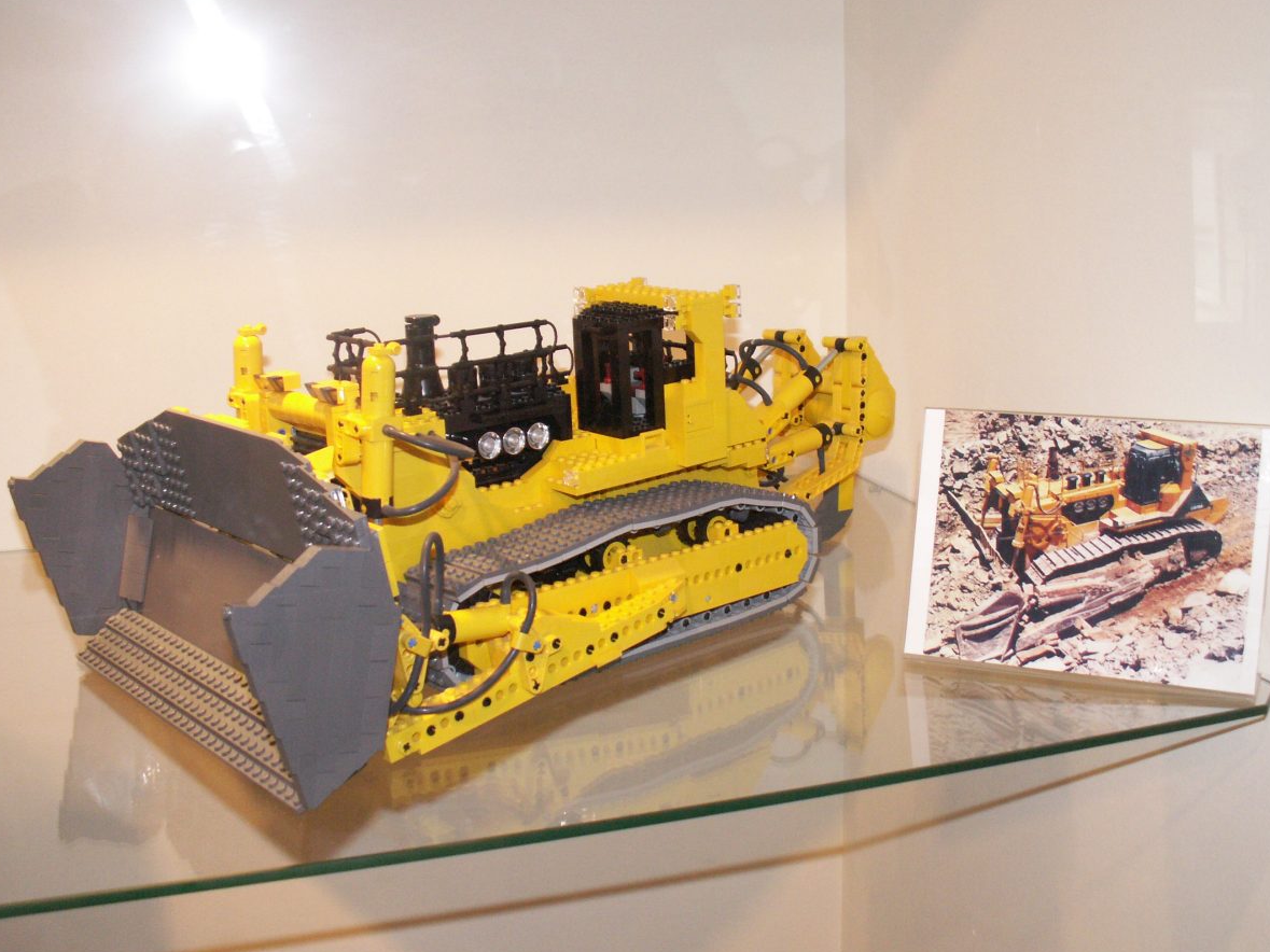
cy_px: 492
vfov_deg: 37.7
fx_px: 1394
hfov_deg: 49.0
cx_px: 662
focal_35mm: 38
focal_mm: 5.86
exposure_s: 1/60
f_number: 2.8
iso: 160
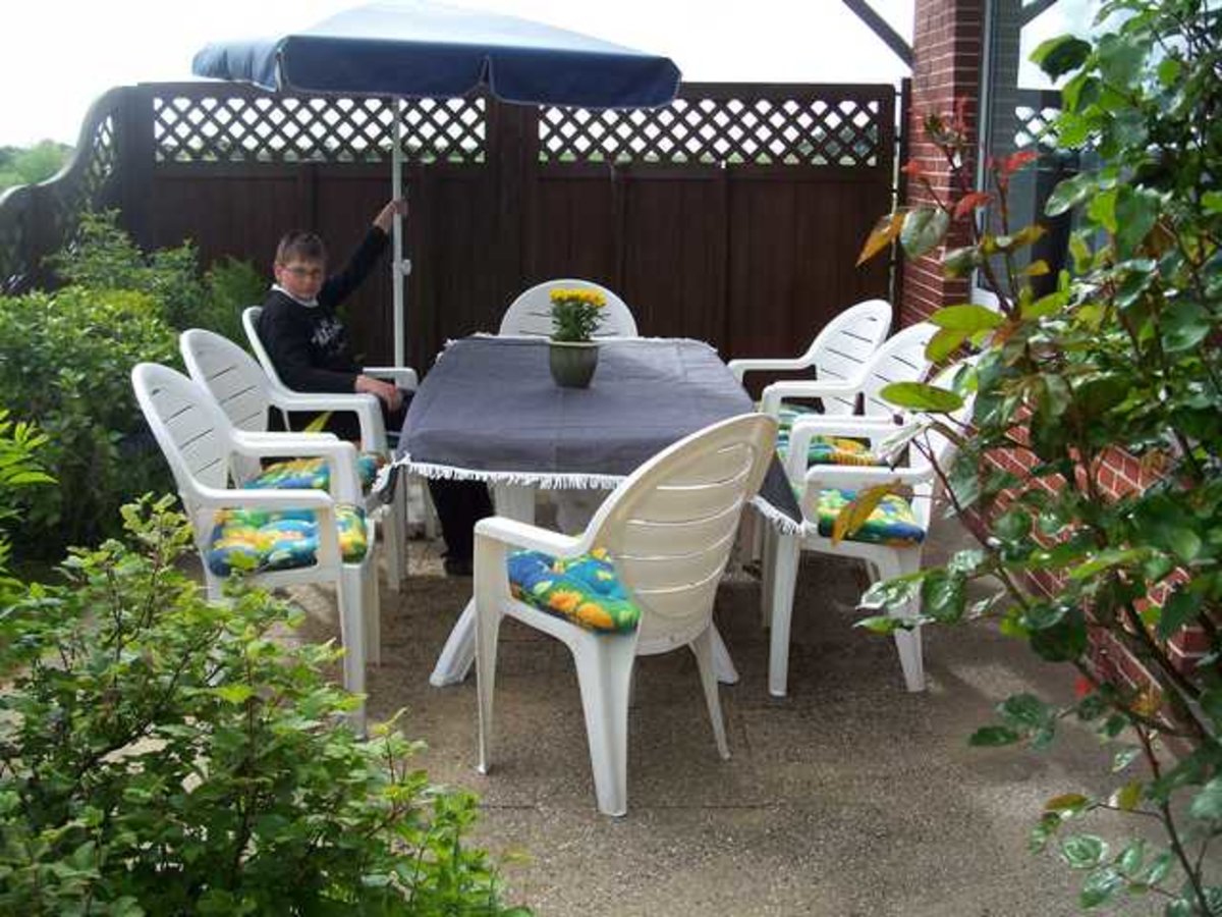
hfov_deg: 50.1
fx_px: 1306
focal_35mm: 37
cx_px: 611
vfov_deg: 38.7
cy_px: 458
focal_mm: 7.8
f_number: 2.8
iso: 64
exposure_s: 1/400
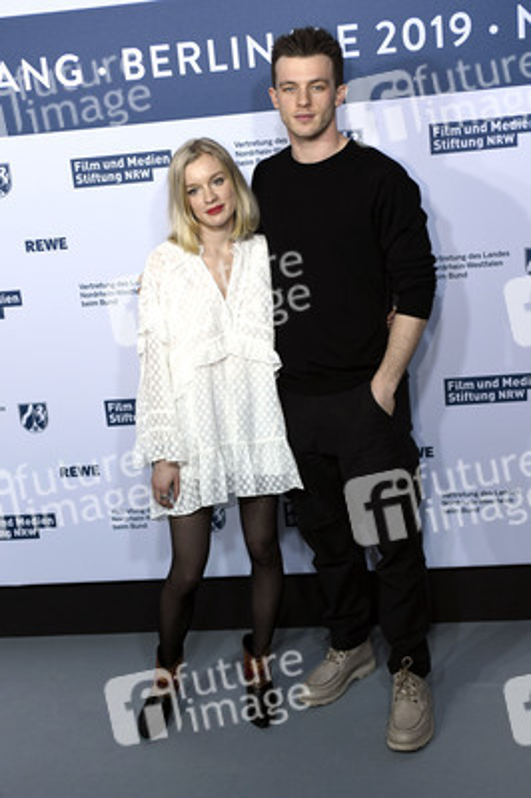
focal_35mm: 52
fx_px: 1152
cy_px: 399
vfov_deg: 38.2
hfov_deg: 25.9
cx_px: 266
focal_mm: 52
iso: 800
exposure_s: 1/400
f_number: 4
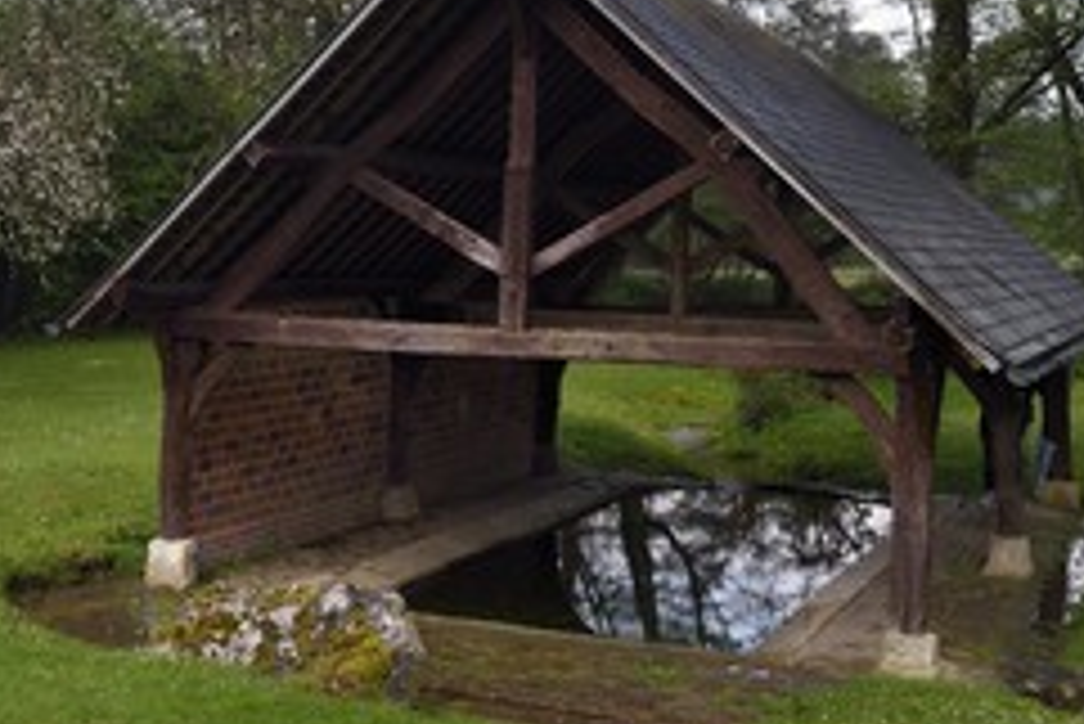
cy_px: 342
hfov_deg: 35.6
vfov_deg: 25.1
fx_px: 1627
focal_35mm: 54
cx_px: 211
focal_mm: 31
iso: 400
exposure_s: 1/250
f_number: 7.1
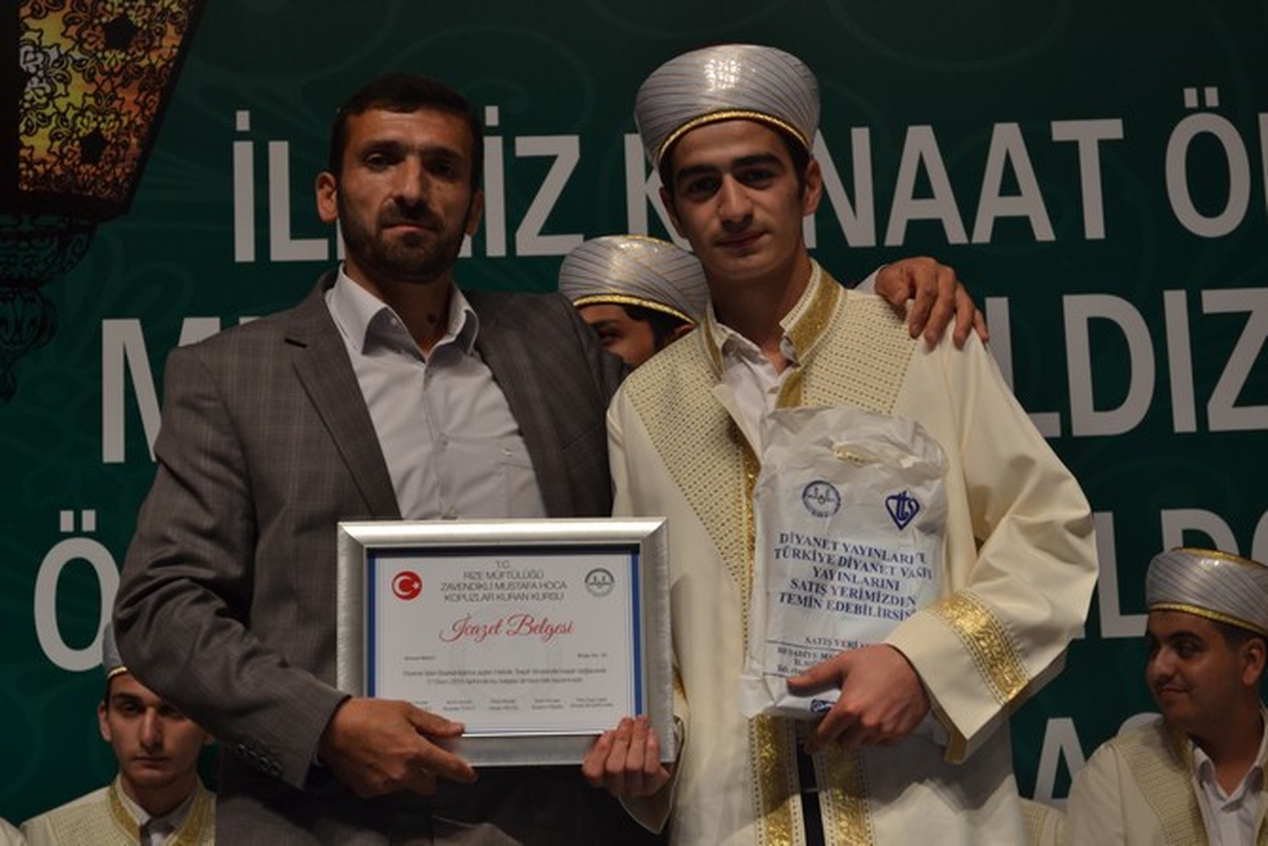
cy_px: 423
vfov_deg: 16.6
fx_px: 2906
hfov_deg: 24.6
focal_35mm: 82
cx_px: 634
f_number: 5.6
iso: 400
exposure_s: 1/50
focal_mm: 55
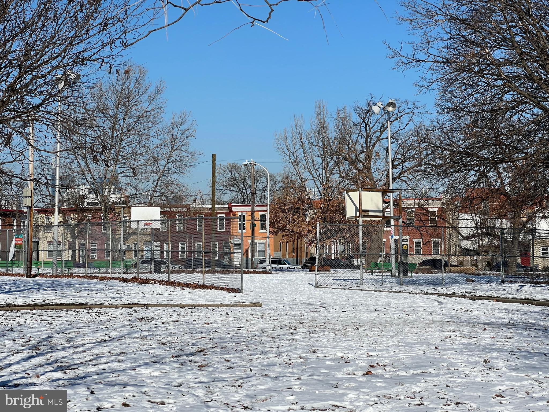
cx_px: 274
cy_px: 206
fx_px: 1221
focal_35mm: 77
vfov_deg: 19.1
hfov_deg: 25.3
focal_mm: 9
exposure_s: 1/1908
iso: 32
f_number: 2.8
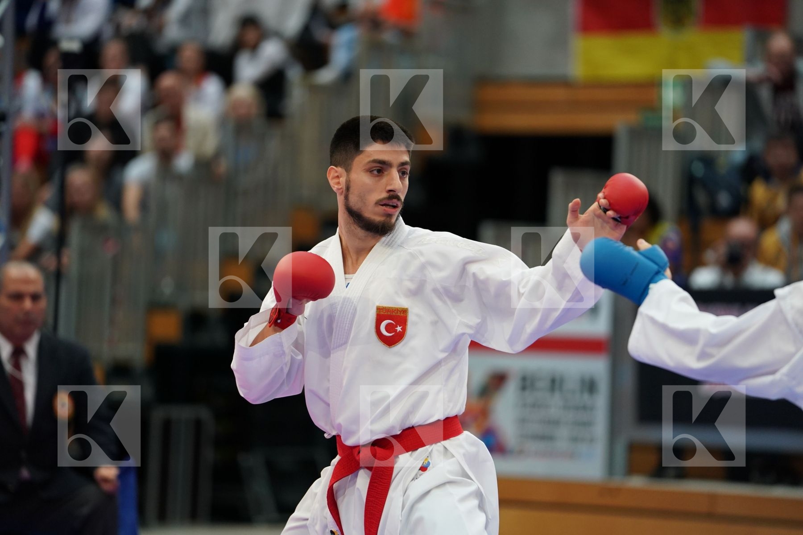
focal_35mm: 200
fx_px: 4461
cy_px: 268
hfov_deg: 10.3
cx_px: 402
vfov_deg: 6.9
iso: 1600
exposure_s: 1/1000
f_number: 2.8
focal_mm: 200
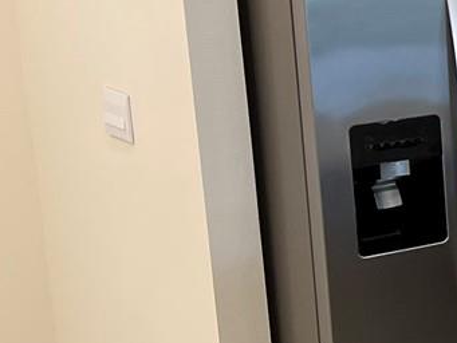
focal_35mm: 122
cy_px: 117
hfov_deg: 12.9
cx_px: 1049
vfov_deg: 12.1
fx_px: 1611
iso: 125
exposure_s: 1/120
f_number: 1.5
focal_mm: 5.7
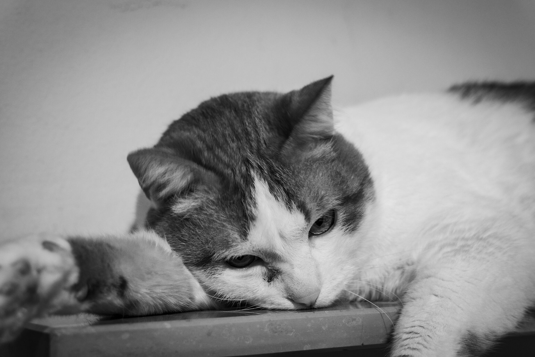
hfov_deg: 31.0
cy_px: 178
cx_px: 268
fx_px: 966
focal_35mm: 65
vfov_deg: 20.9
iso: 4000
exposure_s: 1/20
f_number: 6.3
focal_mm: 65
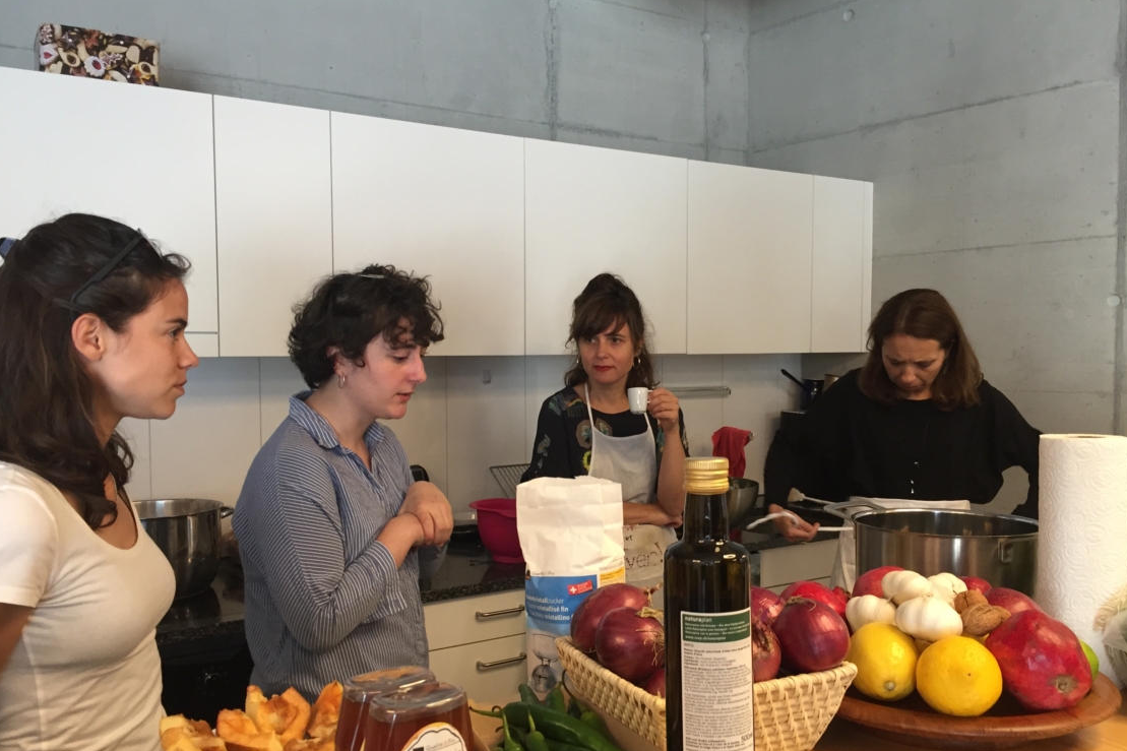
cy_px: 407
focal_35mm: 31
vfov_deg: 42.3
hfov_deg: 60.3
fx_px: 970
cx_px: 566
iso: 125
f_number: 2.2
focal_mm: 4.15
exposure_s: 1/33
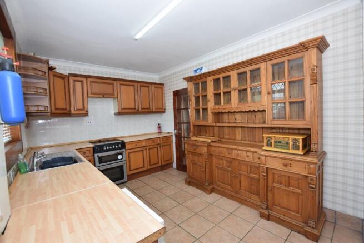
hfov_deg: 100.4
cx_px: 182
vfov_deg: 77.4
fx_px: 152
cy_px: 122
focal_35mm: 15
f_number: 4.5
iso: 400
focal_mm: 10
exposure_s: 1/80
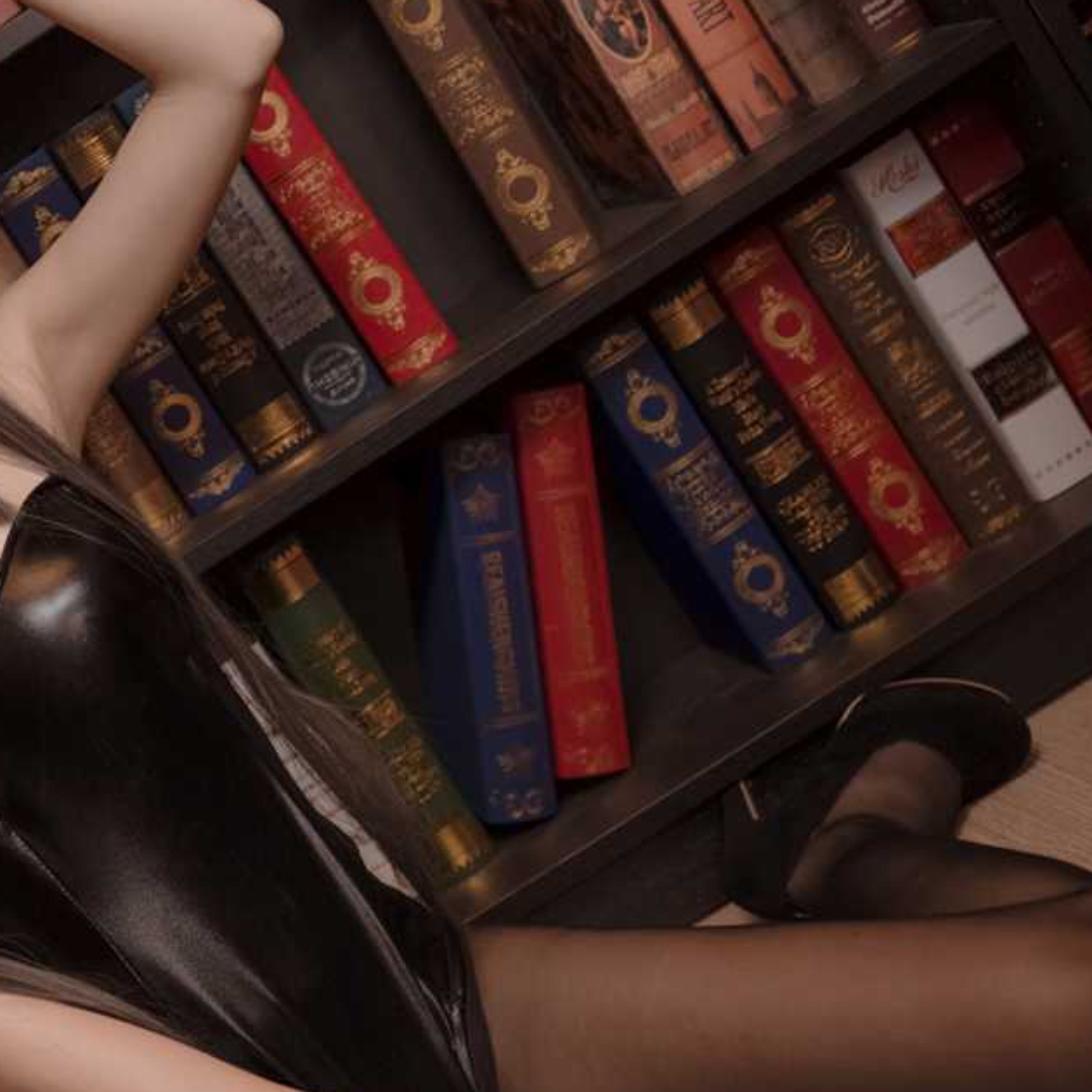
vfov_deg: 20.3
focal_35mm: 85
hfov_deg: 18.9
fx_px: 3034
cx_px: -323
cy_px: 738
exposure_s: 1/30
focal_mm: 35
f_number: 2.2
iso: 200
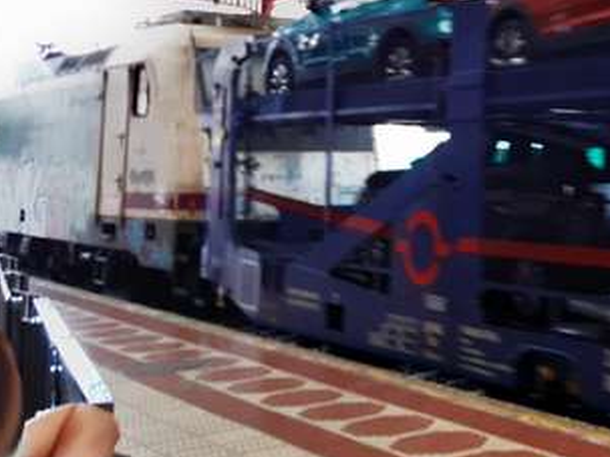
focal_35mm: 66
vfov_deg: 21.8
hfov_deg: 27.1
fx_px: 1163
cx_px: 662
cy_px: 58
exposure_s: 1/50
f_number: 1.7
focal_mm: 3.92
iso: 50
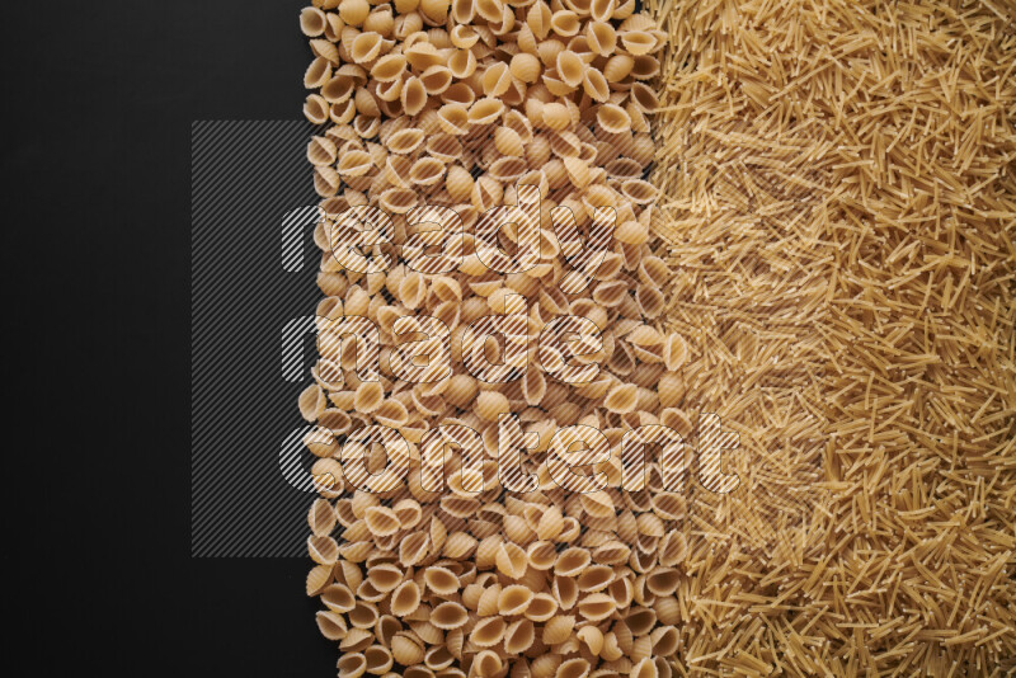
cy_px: 339
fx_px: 1412
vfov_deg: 27.0
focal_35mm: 50
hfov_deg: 39.6
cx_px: 508
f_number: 8
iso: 160
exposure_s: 1/100
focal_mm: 50
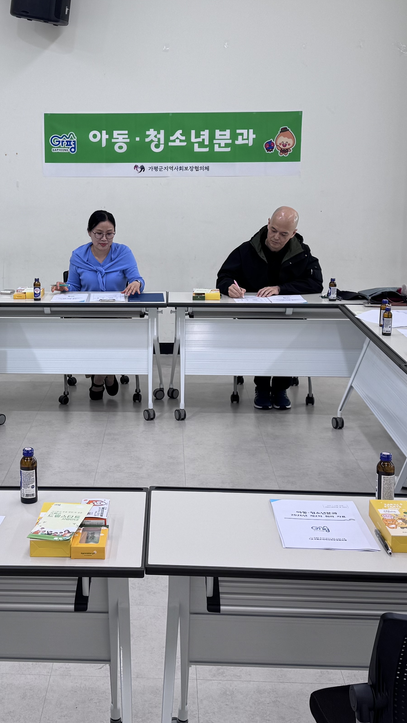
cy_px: 291
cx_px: 117
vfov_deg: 43.5
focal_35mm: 47
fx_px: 902
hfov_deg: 25.2
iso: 64
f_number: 1.78
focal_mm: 6.76
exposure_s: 1/120
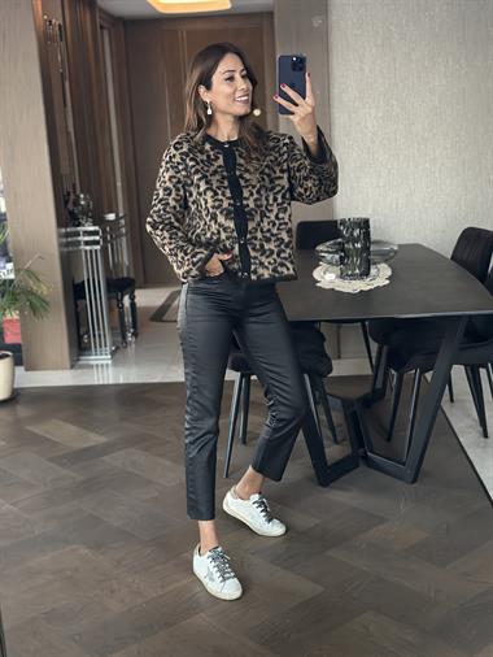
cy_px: 328
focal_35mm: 48
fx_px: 911
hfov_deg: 30.3
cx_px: 246
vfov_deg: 39.6
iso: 640
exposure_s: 1/40
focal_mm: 6.86
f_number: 1.78
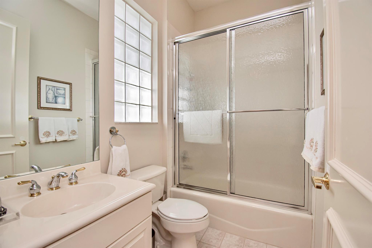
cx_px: 186
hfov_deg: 100.4
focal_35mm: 15
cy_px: 124
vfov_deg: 77.3
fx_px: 155
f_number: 5.6
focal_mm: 10
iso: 800
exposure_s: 1/125
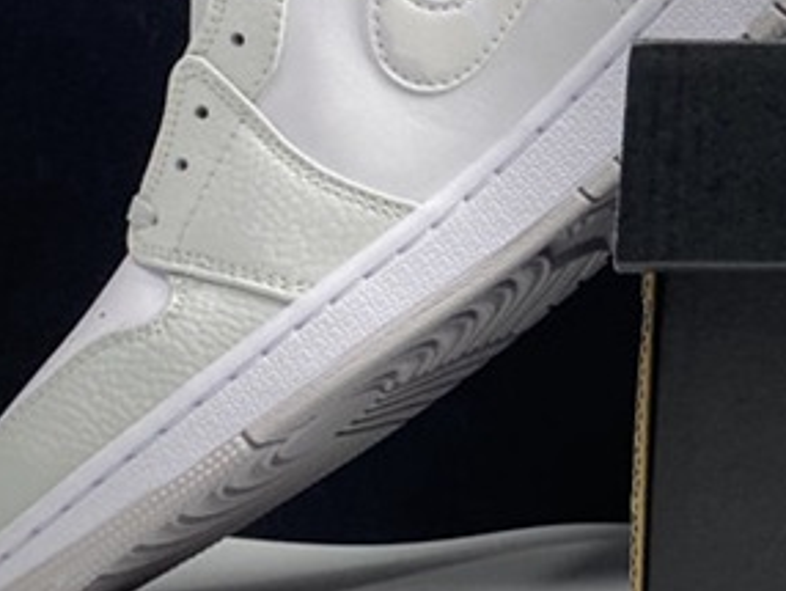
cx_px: 1201
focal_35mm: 93
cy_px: 47
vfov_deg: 15.7
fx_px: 2113
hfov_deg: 18.5
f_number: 1.8
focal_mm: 4.25
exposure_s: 1/100
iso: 80
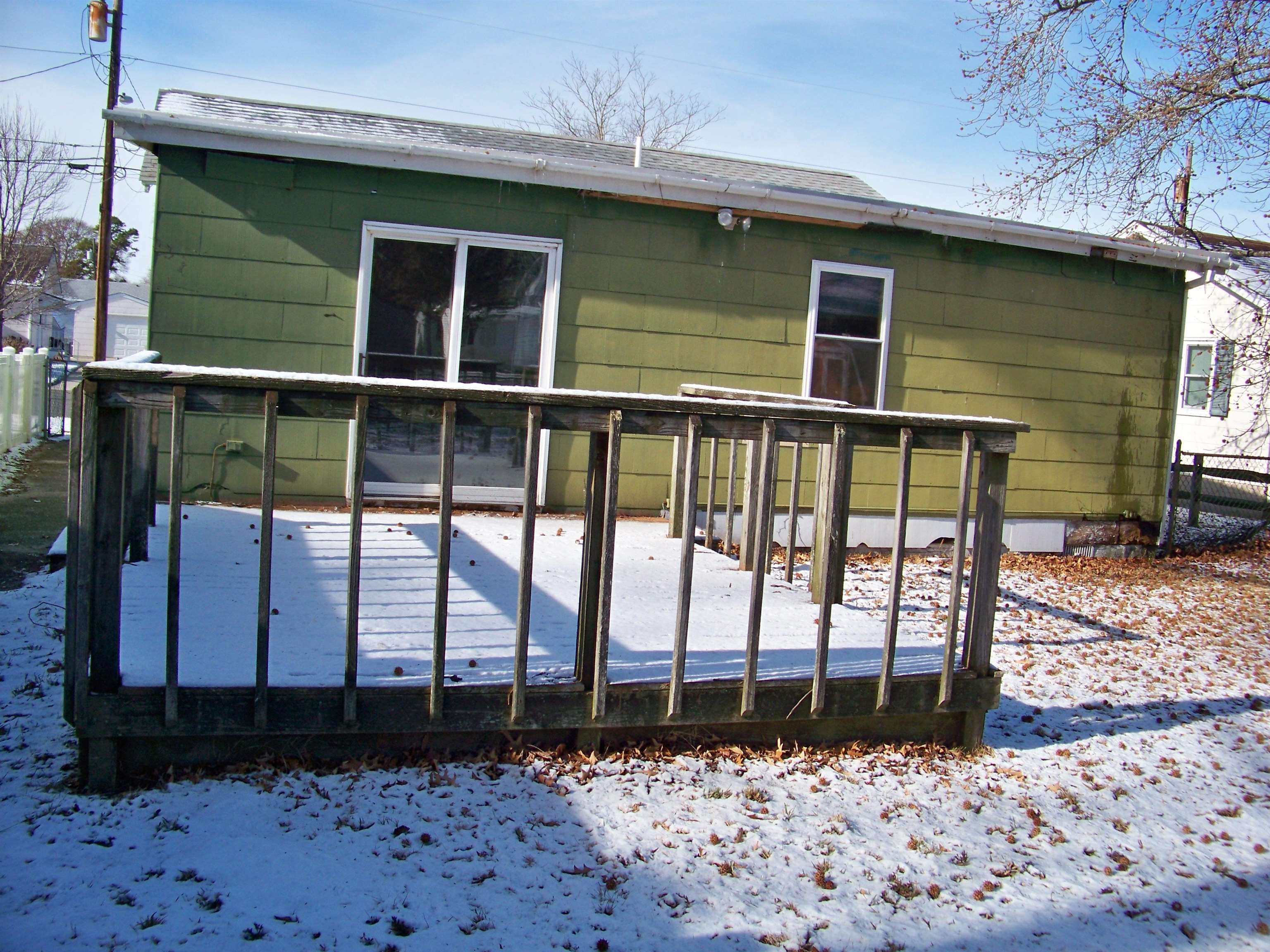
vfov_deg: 42.9
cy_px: 476
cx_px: 635
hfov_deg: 55.4
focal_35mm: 33
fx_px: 1211
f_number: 2.8
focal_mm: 5.85
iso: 80
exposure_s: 1/1000
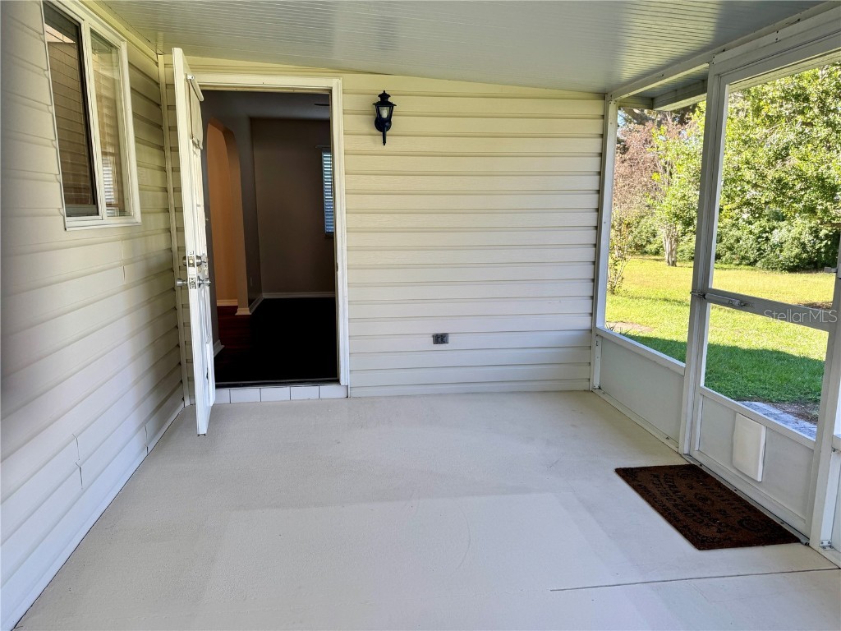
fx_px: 583
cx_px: 420
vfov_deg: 56.8
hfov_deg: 71.6
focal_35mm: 24
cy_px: 316
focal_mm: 6.76
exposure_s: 1/218
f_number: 1.78
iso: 64
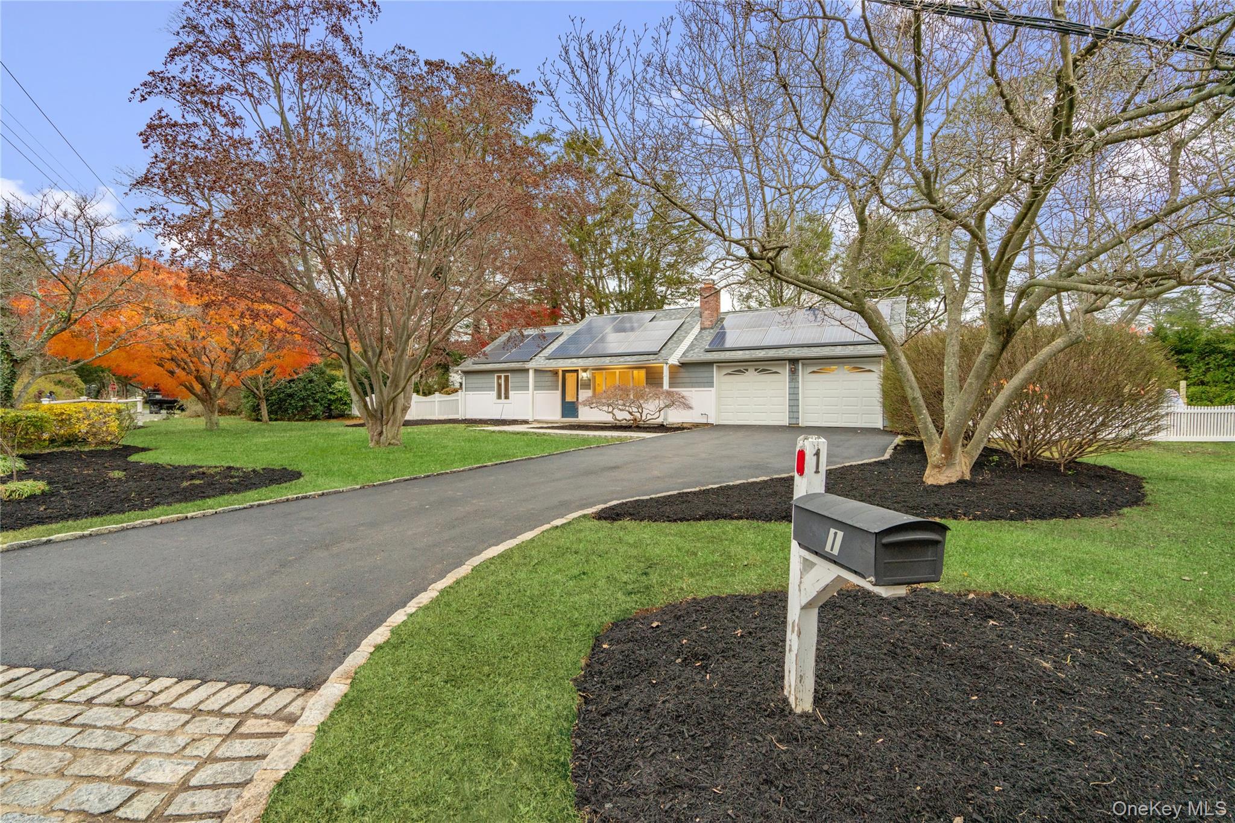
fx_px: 549
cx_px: 618
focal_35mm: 16
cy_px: 412
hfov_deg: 96.7
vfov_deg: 73.7
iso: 500
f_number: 5.6
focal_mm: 16
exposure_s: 1/200
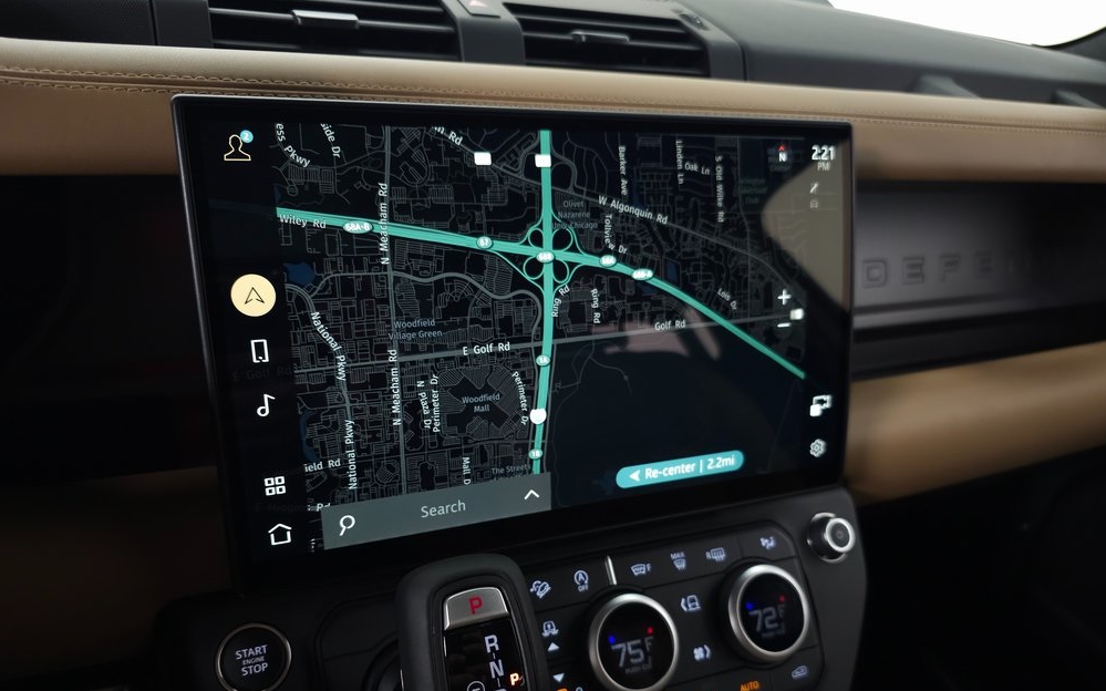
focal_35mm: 25
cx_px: 554
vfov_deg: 48.9
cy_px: 424
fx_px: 753
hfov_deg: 72.6
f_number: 1.7
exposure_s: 1/60
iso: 160
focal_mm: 6.3
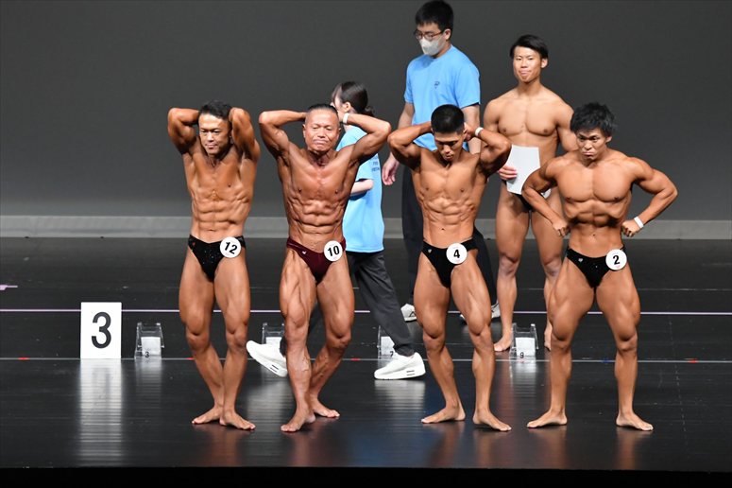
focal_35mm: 255
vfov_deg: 5.4
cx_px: 366
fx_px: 5183
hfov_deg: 8.1
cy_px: 244
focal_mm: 170
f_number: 5.6
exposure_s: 1/400
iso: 4000
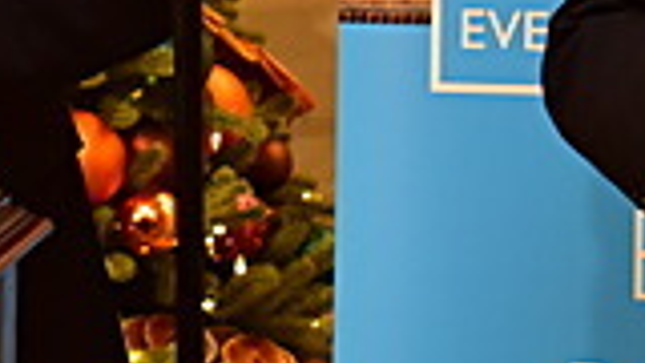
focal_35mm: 220
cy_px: -212
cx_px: -181
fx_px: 3763
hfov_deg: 9.6
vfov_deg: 5.5
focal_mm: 42
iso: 1600
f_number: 5
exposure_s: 1/50
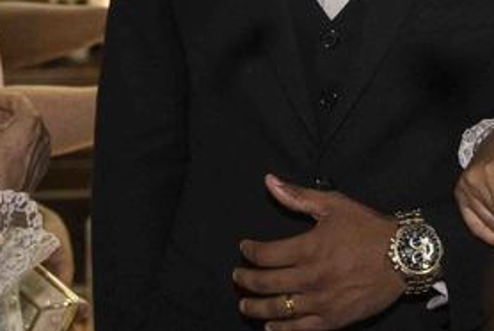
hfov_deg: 16.1
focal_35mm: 125
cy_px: -125
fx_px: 1717
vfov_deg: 10.7
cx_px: 462
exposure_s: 1/640
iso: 1600
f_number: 2.8
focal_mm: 29
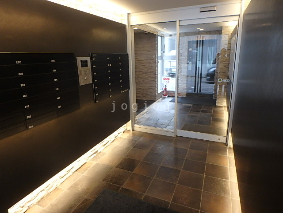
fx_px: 172
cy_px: 106
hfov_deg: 79.0
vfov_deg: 63.4
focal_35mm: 21
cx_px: 142
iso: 320
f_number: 3.5
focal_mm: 3.7
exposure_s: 1/30
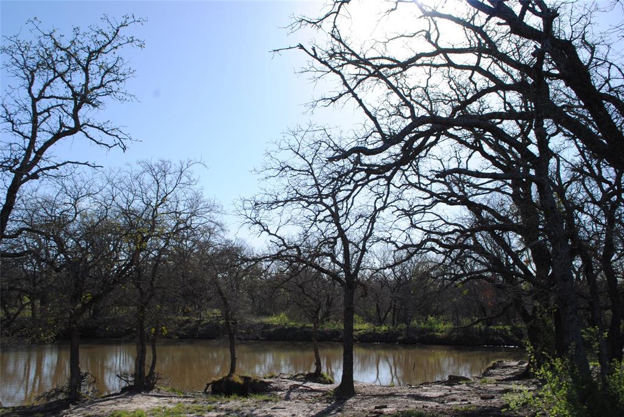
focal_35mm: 36
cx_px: 312
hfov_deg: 53.1
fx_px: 625
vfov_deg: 37.0
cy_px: 208
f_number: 9
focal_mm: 24
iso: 100
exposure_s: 1/320
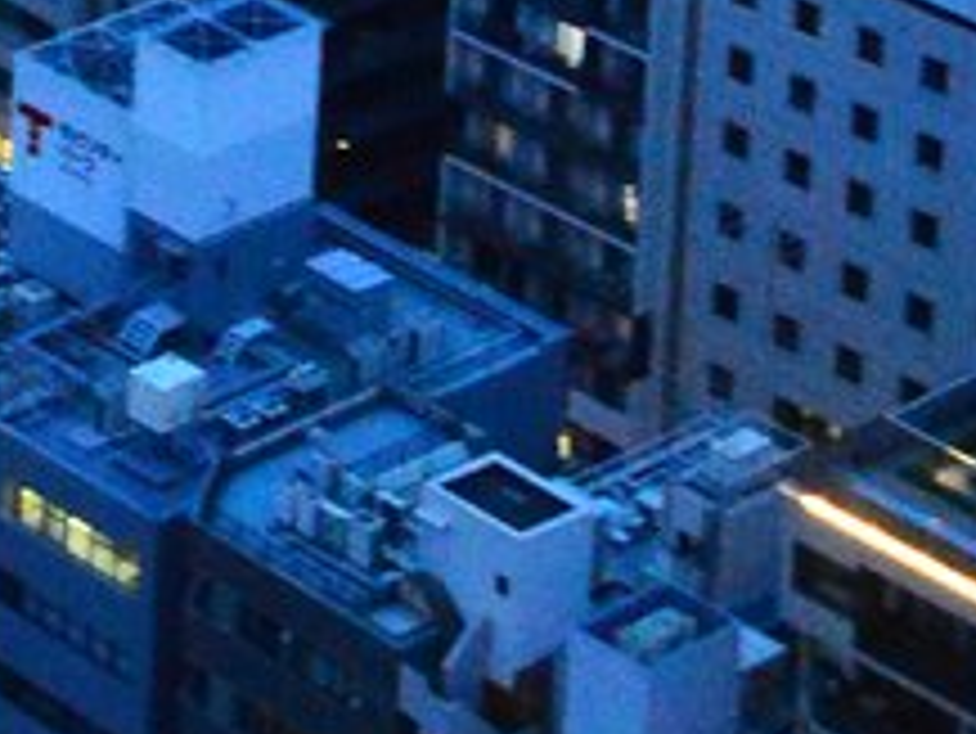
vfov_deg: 6.6
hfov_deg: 9.3
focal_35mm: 191
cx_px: -1336
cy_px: -1914
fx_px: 5388
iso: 3200
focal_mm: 18
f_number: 6.3
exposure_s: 1/30
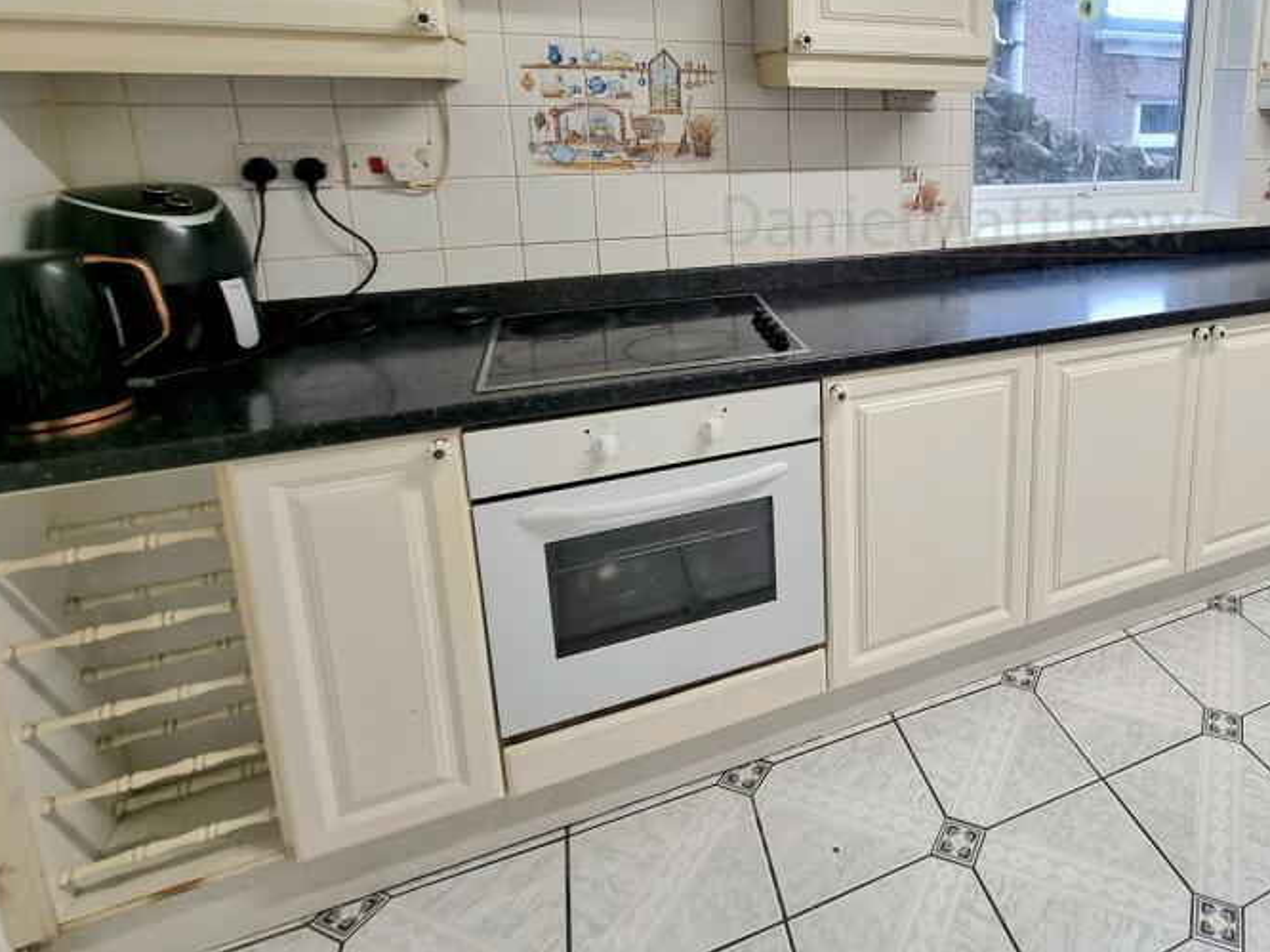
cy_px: 237
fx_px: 734
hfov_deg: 75.7
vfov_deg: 62.1
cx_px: 955
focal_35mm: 20
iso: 100
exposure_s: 1/50
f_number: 2.2
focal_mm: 2.2
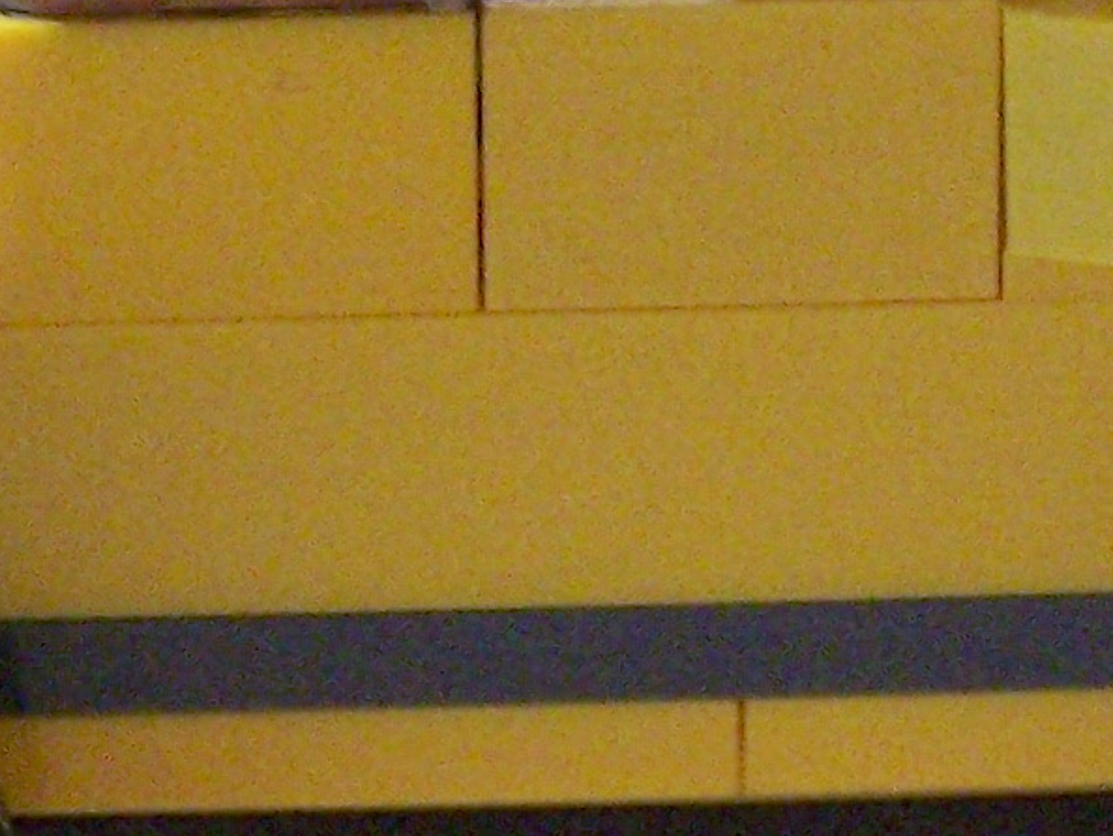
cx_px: 768
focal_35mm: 325
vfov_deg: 4.6
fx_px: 10454
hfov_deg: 6.1
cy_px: 96
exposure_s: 1/15
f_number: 3.2
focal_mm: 12.4
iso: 400
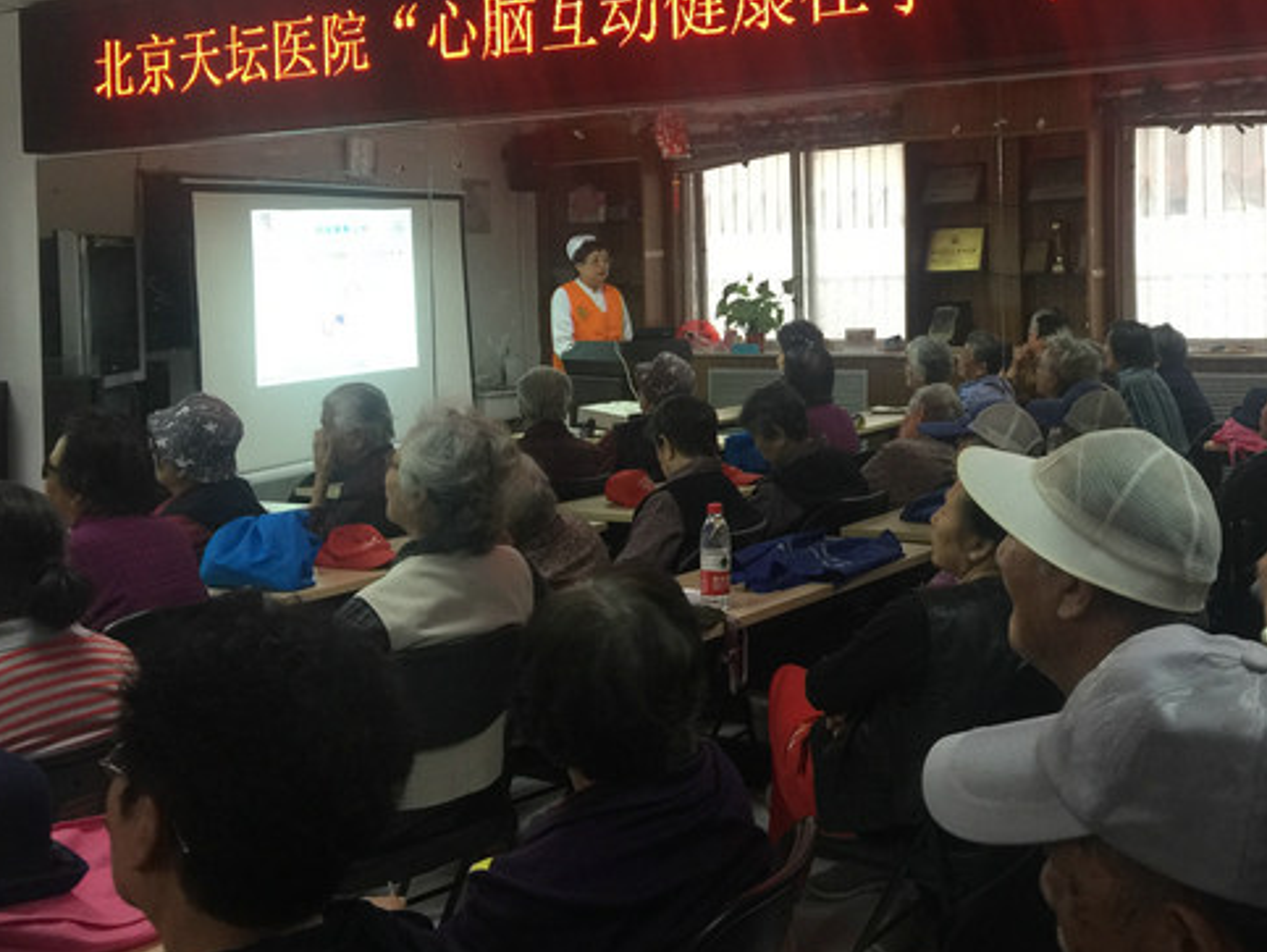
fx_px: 1538
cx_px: 863
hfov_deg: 44.0
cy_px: 308
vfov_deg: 34.0
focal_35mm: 42
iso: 80
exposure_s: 1/17
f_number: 2.2
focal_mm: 4.15
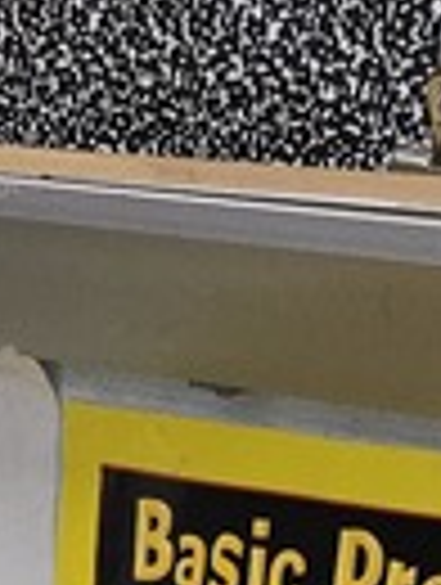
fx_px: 3065
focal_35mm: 181
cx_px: -180
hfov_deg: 8.1
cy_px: 2084
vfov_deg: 8.2
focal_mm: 6.3
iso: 125
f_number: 1.7
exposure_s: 1/120
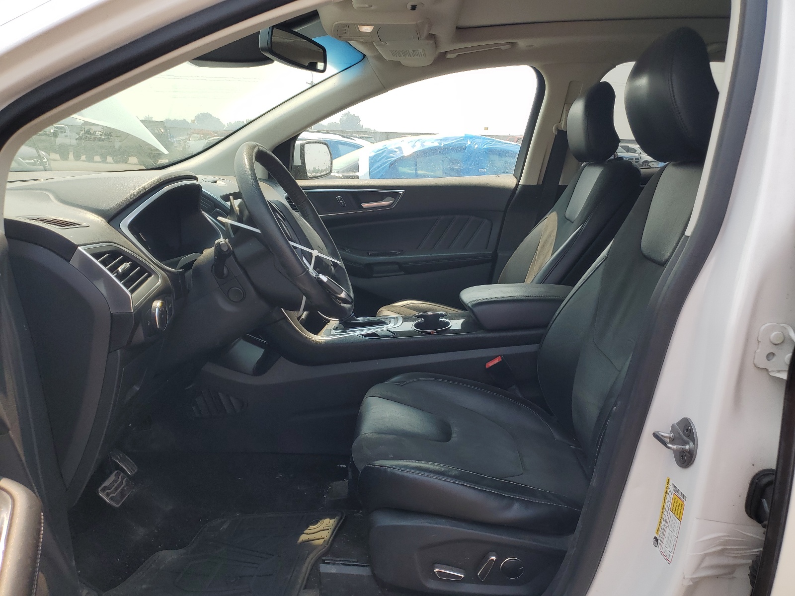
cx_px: 398
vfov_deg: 53.1
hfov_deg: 67.3
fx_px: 597
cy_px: 298
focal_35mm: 26
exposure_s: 1/1429
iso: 50
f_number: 1.5
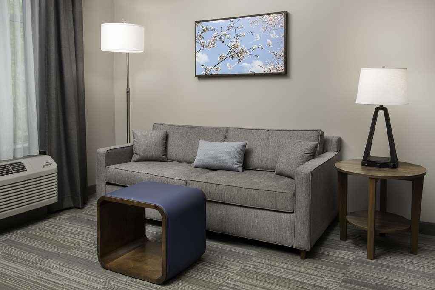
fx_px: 387
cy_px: 145
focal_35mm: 32
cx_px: 218
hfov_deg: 58.7
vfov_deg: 41.1
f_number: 11
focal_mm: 32
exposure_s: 1/125
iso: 400
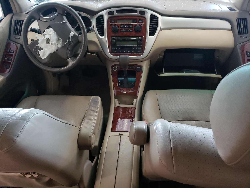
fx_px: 188
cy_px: 94
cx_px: 125
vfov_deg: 53.1
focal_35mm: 26
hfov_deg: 67.3
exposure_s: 1/24
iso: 469
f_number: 1.5
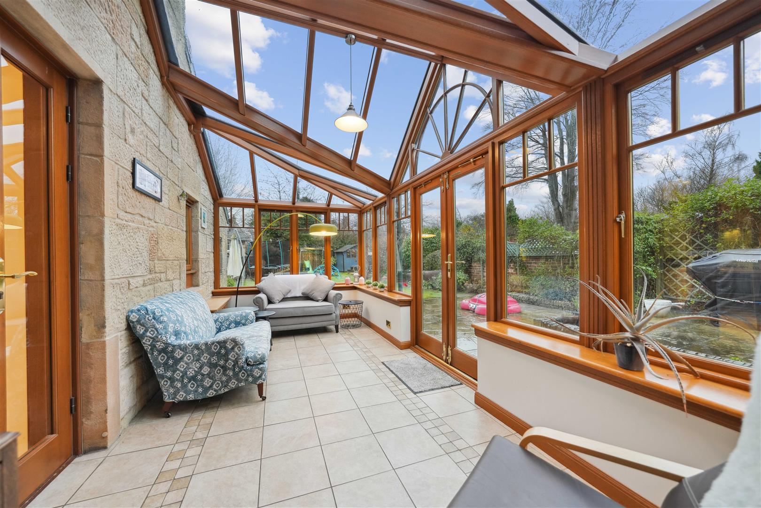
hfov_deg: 108.3
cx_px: 380
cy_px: 254
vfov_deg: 85.4
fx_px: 275
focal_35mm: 13
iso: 640
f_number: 4.5
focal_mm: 13
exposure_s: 1/80
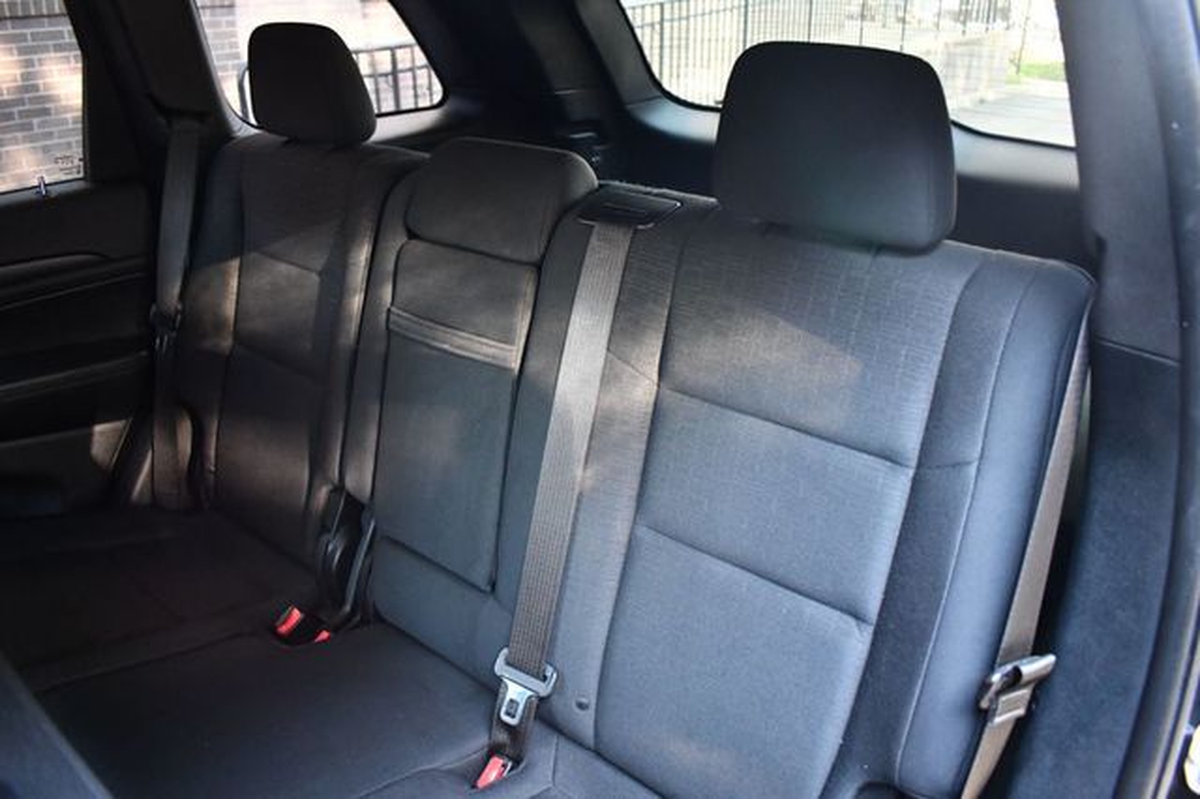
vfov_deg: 47.9
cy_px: 400
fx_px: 899
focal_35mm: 27
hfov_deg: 67.4
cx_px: 600
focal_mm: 18
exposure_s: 1/60
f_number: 3.5
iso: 3600
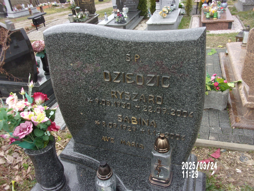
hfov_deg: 63.4
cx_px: 127
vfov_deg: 49.7
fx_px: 205
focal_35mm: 28
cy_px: 96
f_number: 3.9
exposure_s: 1/160
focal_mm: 5.1
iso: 80
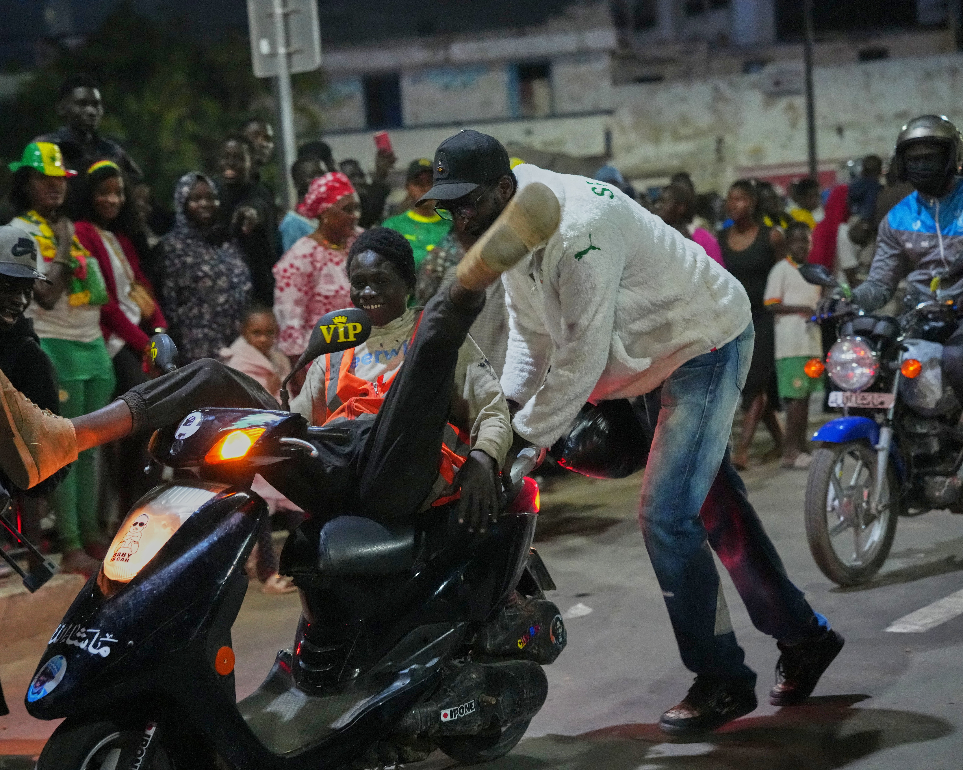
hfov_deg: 24.1
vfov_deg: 19.4
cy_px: 385
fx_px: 2252
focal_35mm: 79
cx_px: 412
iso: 10000
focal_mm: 70
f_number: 2.8
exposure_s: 1/200
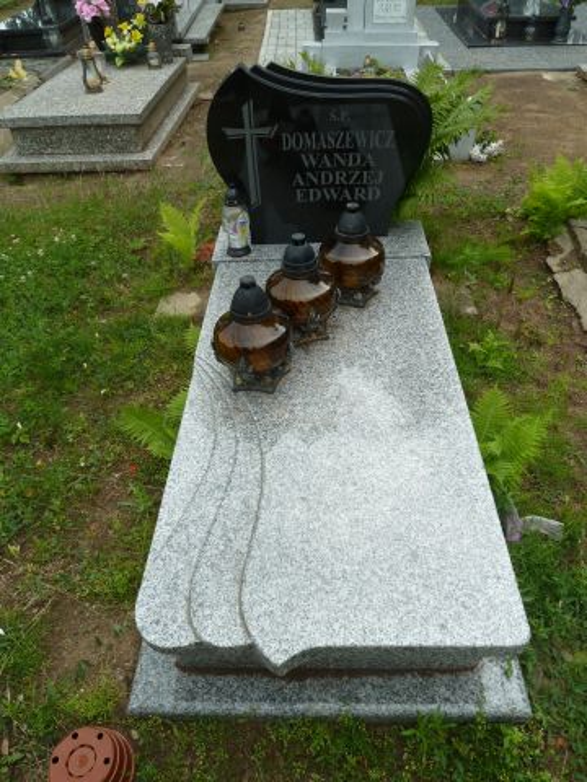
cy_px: 391
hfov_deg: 54.9
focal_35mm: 25
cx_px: 294
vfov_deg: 69.4
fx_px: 565
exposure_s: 1/160
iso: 80
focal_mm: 4.1
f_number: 4
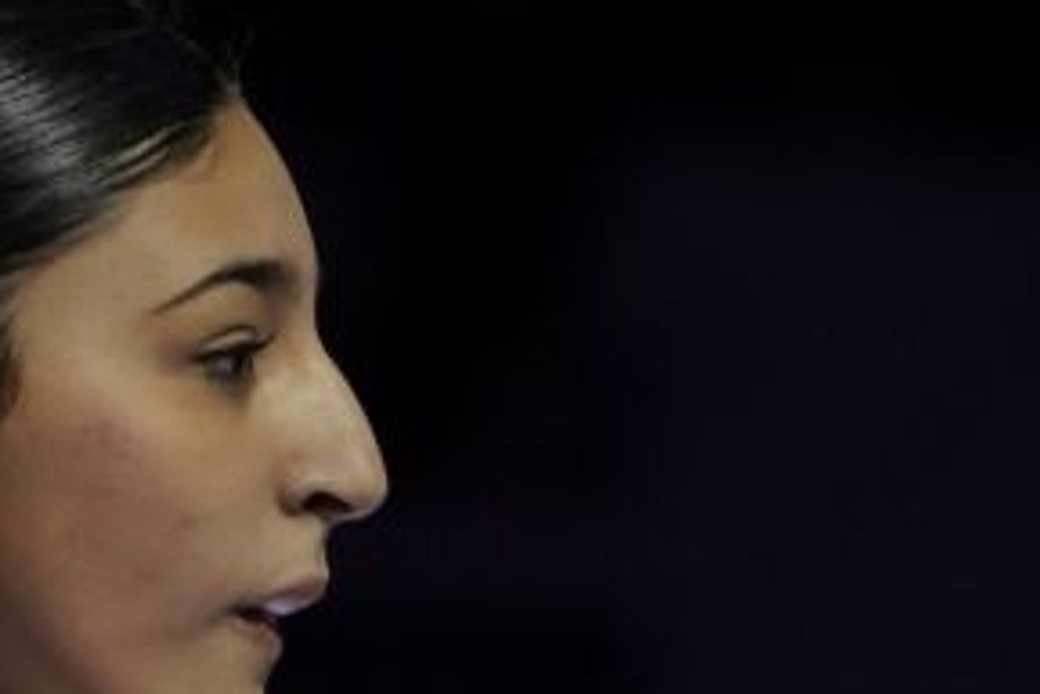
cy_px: 1688
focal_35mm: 914
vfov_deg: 1.5
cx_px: 1542
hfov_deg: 2.3
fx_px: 26402
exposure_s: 1/1000
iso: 800
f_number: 2.8
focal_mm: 146
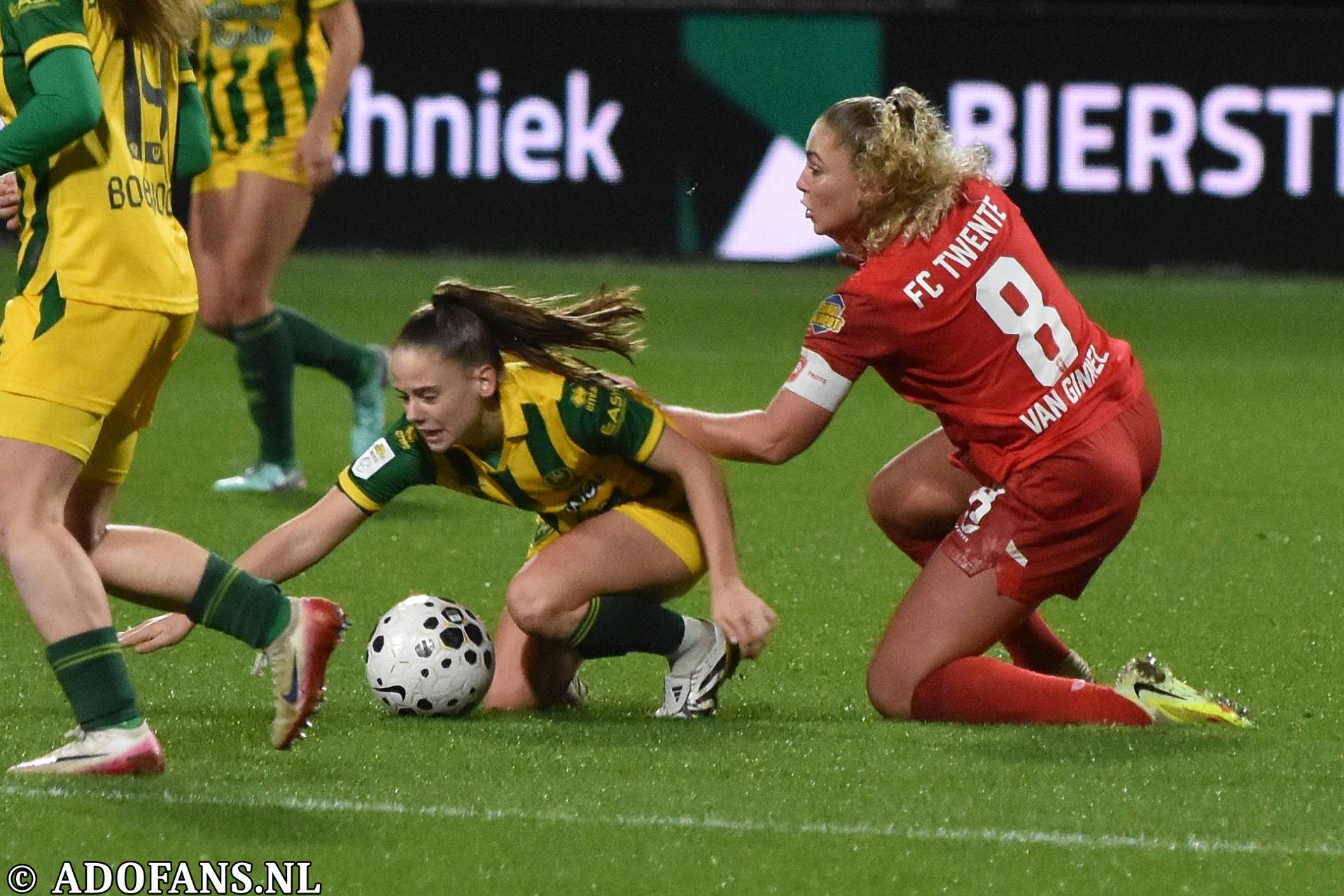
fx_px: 9799
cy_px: 448
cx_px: 672
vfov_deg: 5.2
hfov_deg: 7.8
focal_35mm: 262
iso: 2000
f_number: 3.2
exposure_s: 1/640
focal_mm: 175
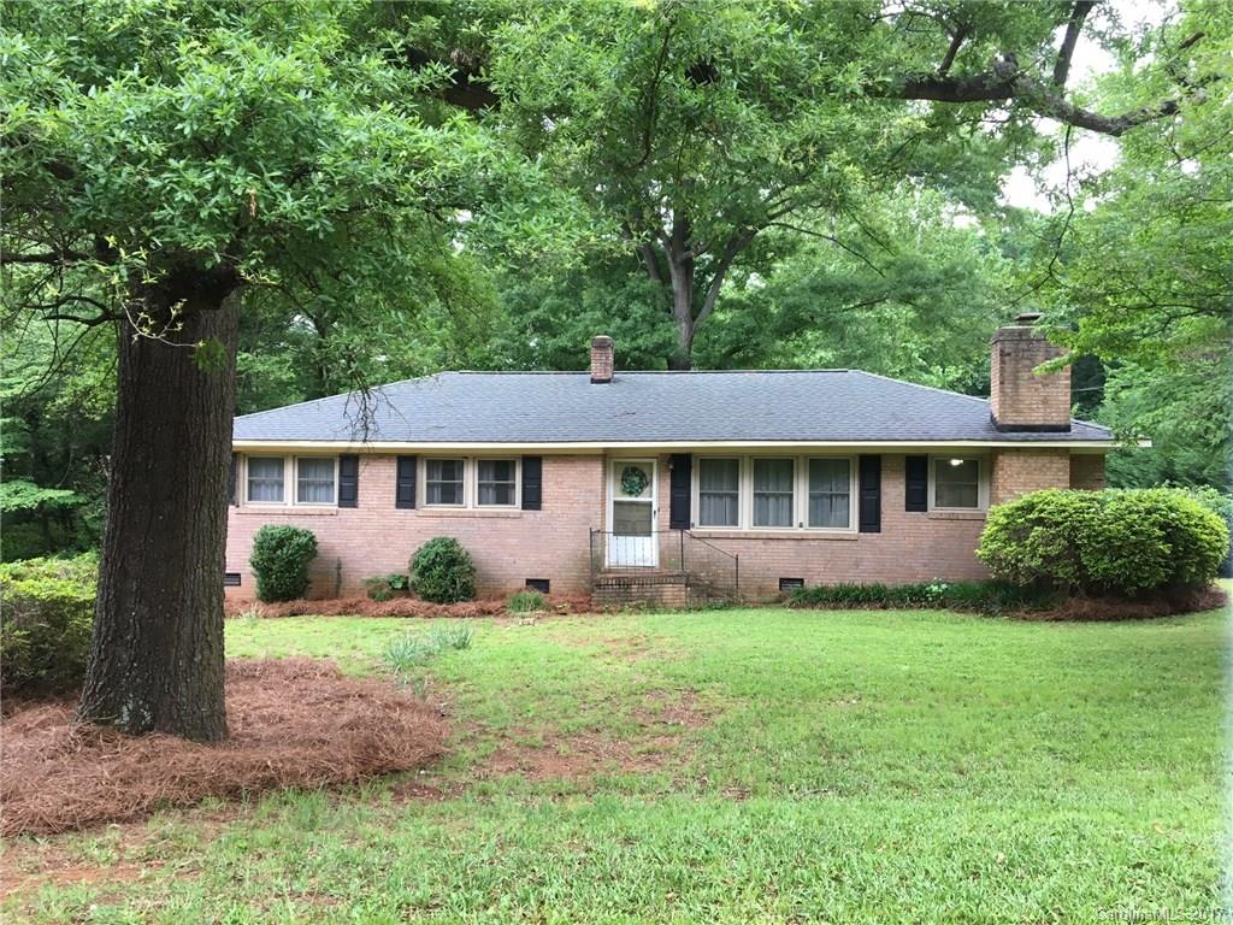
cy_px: 462
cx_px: 616
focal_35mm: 29
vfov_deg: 48.2
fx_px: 1033
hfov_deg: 61.7
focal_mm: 4.15
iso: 25
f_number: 2.2
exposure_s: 1/30
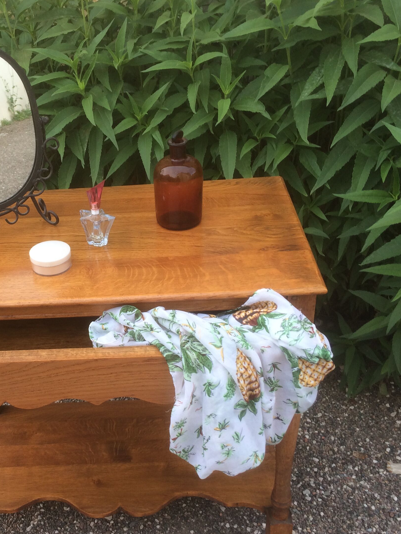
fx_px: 680
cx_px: 116
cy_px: 292
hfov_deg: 32.4
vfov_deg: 42.9
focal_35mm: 44
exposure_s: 1/163
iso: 32
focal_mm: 4.15
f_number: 2.2
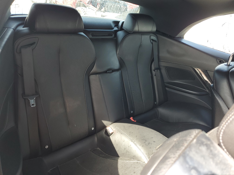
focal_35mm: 26
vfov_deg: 53.1
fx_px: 176
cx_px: 117
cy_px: 88
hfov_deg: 67.3
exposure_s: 1/147
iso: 50
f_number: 1.5
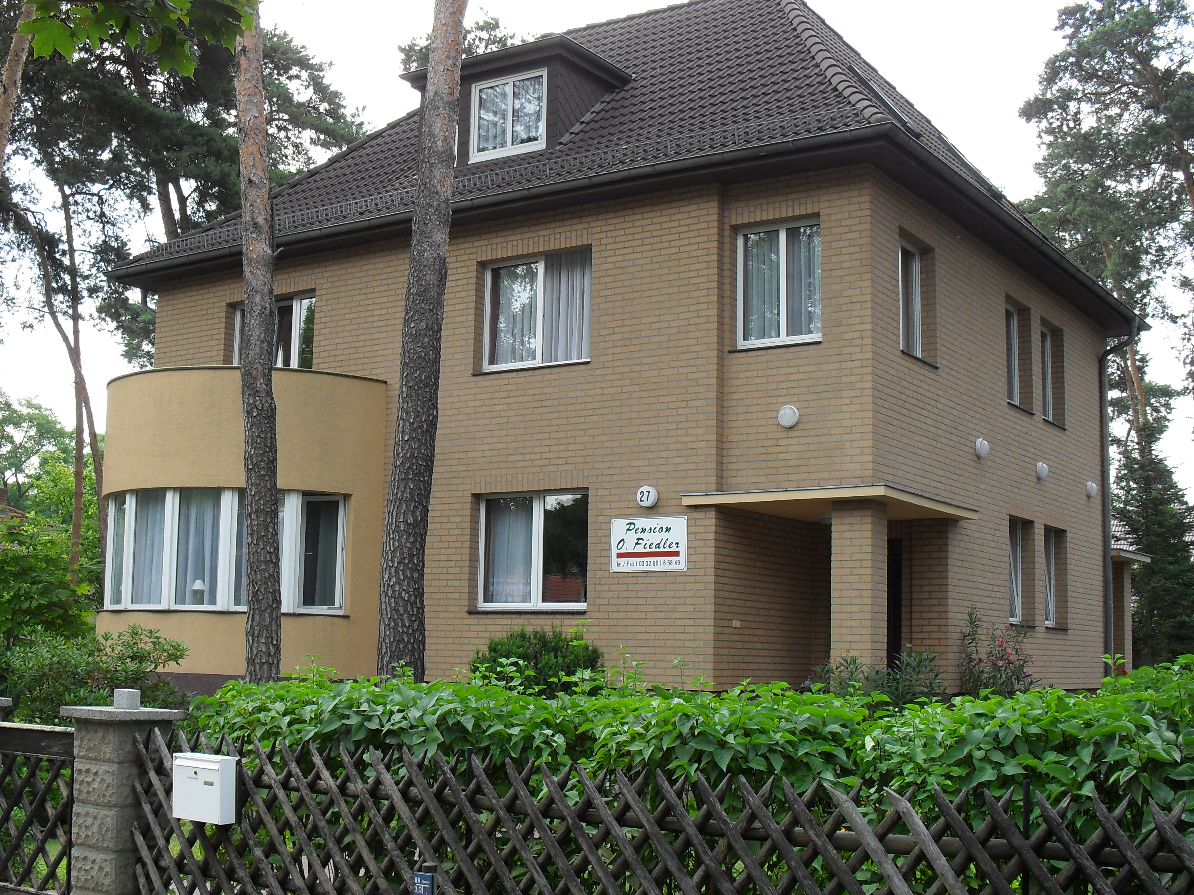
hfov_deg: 43.8
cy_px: 473
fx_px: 1483
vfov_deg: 33.6
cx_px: 530
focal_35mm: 43
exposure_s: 1/180
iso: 100
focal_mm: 6.3
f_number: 3.2
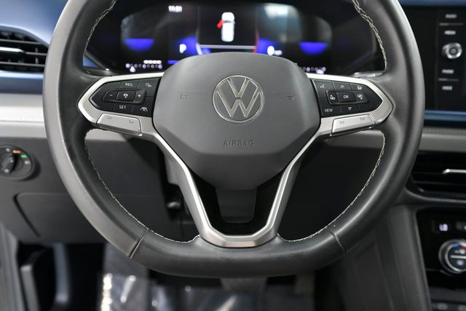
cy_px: 156
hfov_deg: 46.4
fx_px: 544
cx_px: 233
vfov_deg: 31.9
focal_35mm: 42
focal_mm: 42
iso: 1000
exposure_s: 1/80
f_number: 4.5
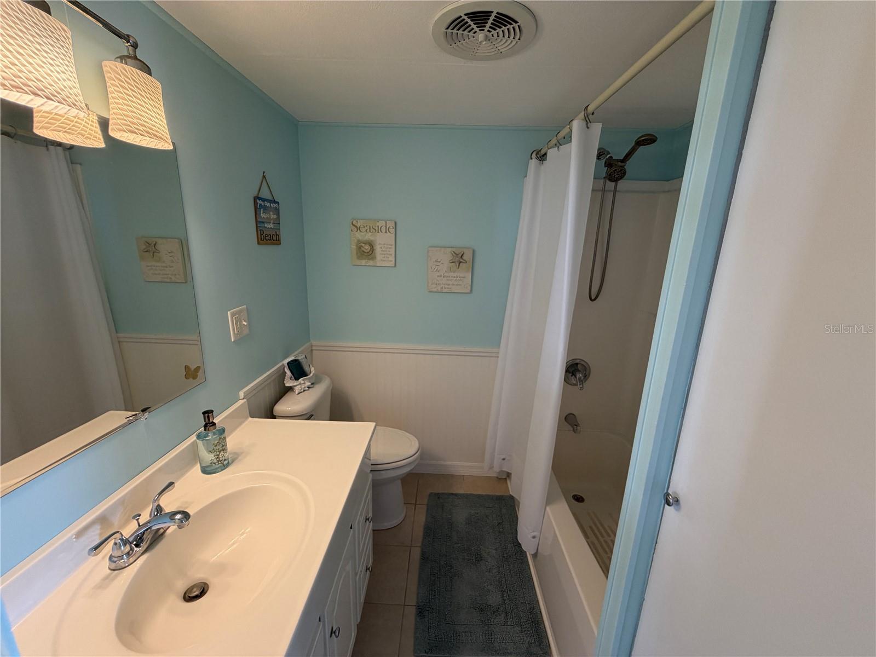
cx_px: 438
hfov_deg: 102.1
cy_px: 328
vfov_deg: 85.7
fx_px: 354
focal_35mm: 14
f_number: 2.2
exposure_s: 1/120
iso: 125
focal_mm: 2.22
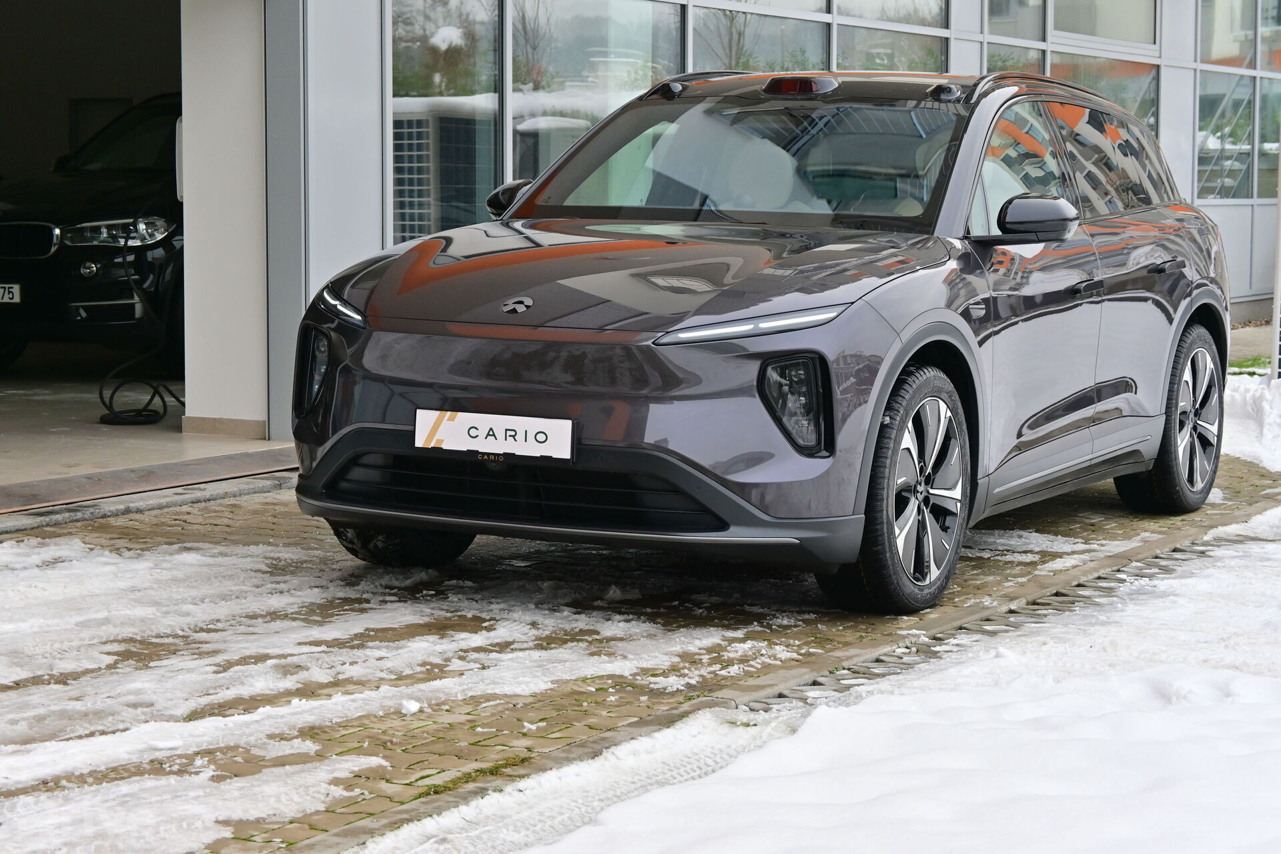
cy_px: 427
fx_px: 2669
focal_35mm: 75
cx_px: 640
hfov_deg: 27.0
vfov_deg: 18.2
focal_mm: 50
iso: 400
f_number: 6.3
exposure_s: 1/400
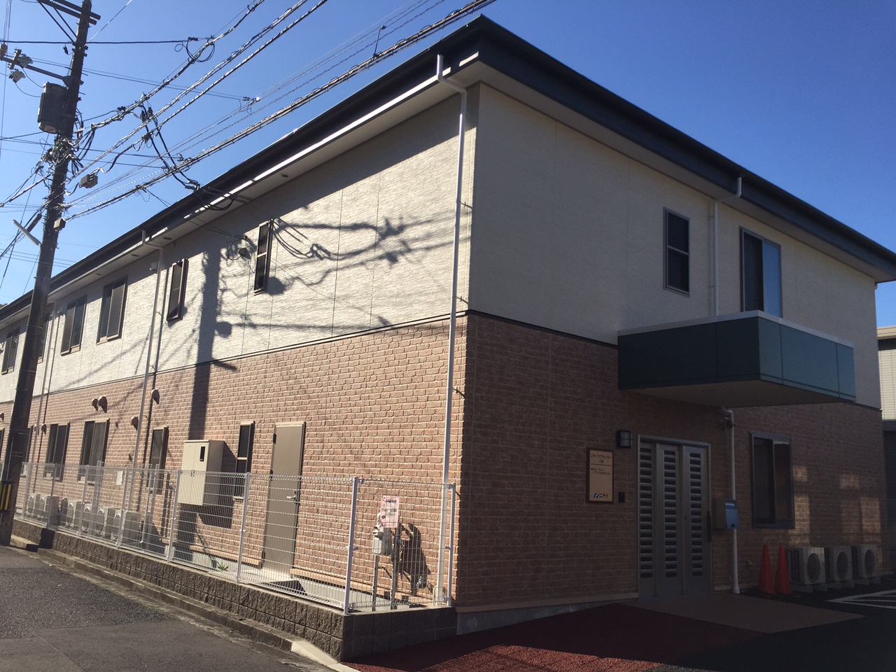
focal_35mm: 29
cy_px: 336
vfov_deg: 48.2
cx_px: 448
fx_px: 751
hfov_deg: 61.7
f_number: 2.2
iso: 32
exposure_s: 1/2639
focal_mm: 4.15
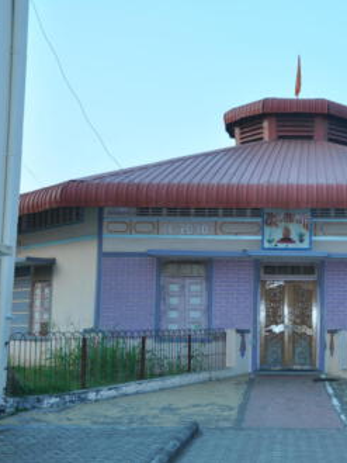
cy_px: 232
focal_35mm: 55
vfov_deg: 35.1
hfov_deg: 25.8
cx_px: 319
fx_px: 731
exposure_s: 1/125
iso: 200
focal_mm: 25
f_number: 7.1
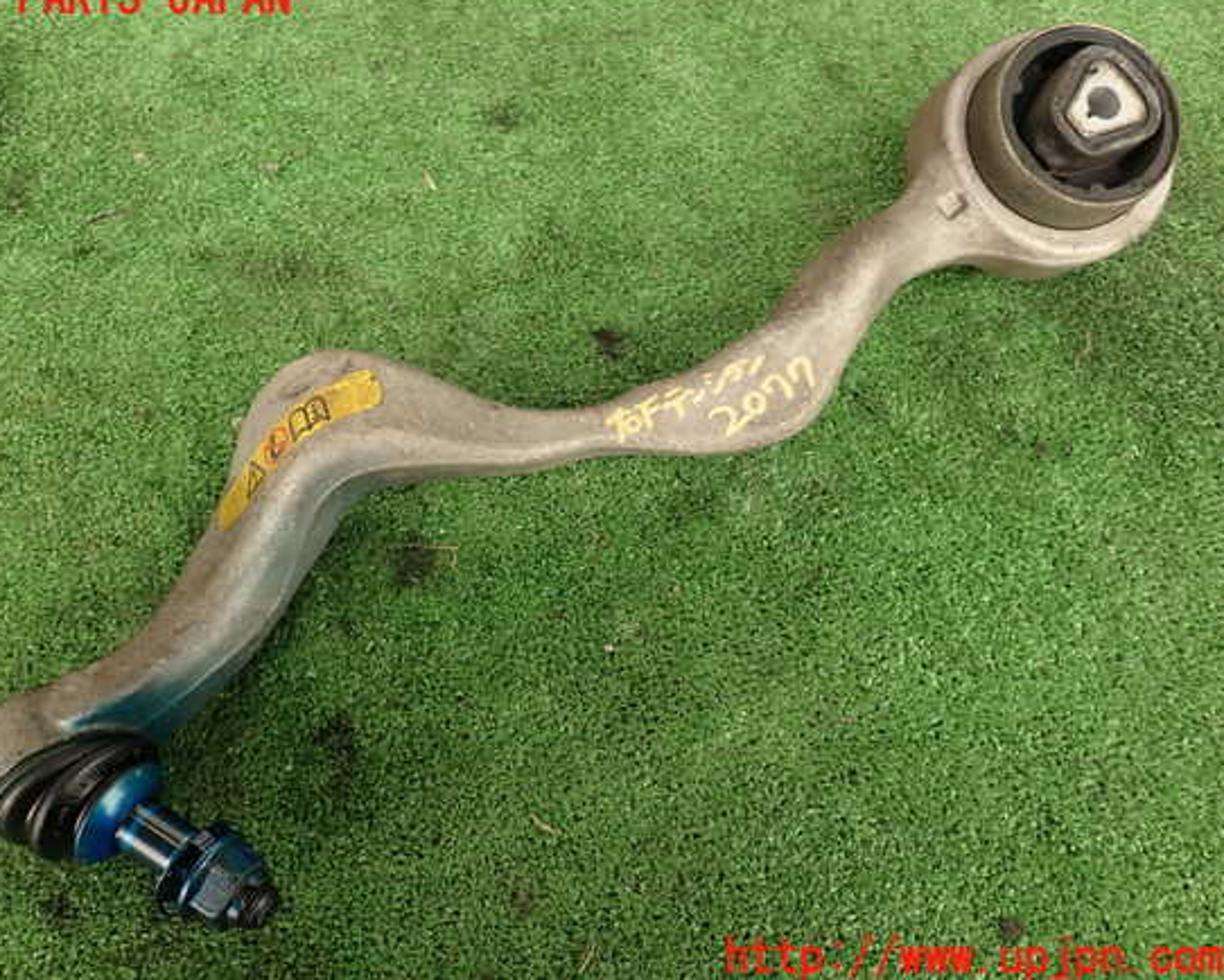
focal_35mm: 27
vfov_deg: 53.2
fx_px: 978
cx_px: 558
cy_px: 479
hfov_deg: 63.9
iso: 100
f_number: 2.8
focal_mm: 4.5
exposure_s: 1/80
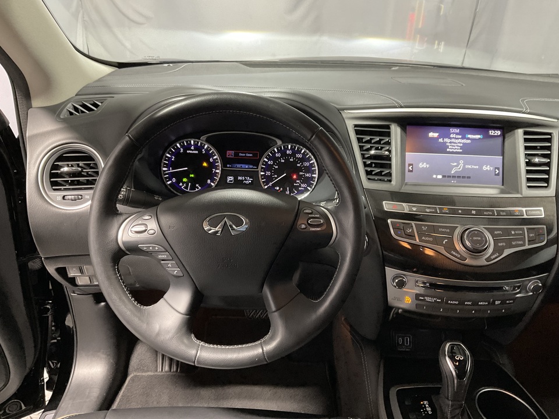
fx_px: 468
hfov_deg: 61.7
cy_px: 210
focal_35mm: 29
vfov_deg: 48.2
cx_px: 280
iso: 160
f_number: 1.8
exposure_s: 1/50
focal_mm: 3
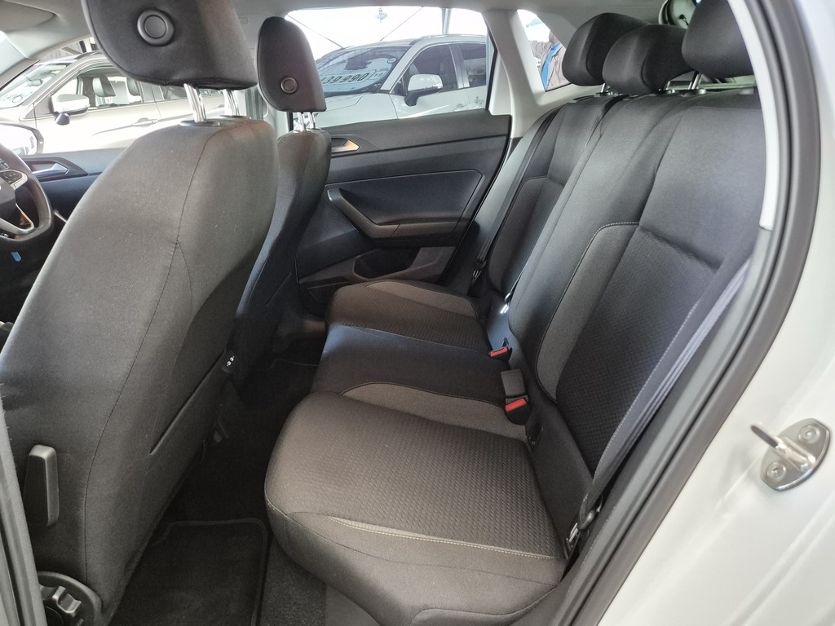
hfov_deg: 73.9
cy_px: 313
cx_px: 418
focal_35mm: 23
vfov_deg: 58.9
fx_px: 555
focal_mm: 5.4
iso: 2000
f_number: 1.8
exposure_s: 1/100
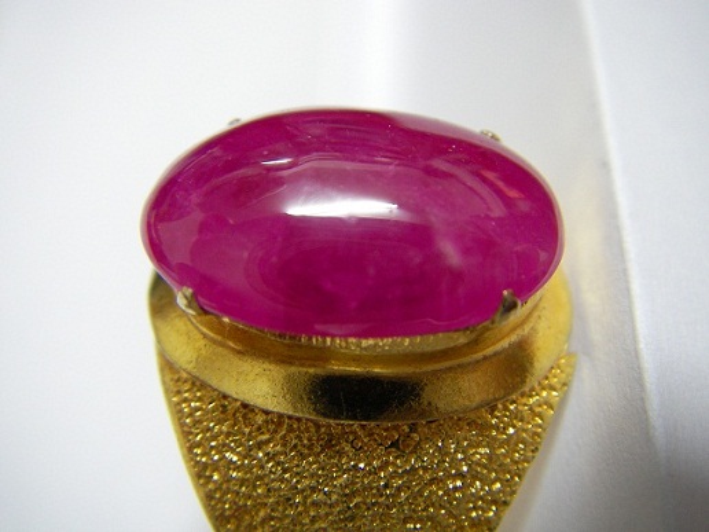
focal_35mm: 38
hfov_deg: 49.0
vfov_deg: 37.7
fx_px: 778
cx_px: 354
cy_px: 266
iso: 115
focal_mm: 6.3
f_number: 3.3
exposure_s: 1/2
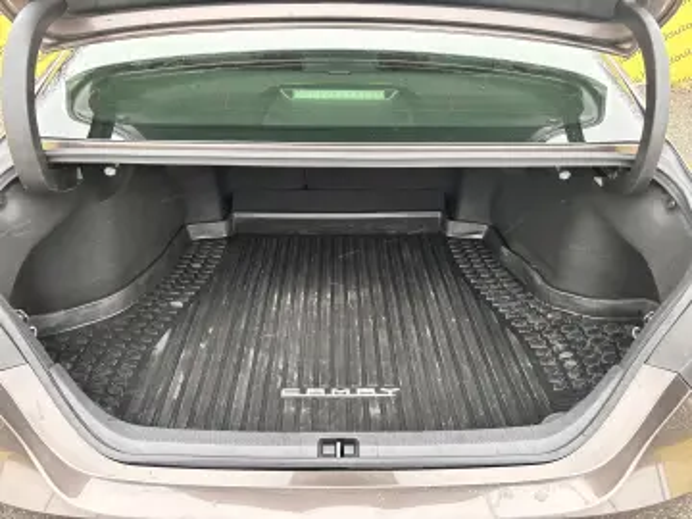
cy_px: 260
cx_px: 346
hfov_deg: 67.3
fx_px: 520
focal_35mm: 26
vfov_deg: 53.1
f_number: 1.6
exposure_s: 1/60
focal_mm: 5.96
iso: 250
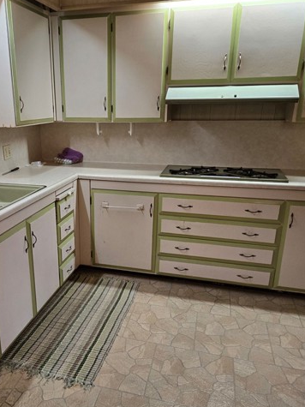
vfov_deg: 58.3
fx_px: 364
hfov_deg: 44.8
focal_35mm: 31
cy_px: 223
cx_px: 104
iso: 125
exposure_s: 1/120
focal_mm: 5.4
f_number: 1.8
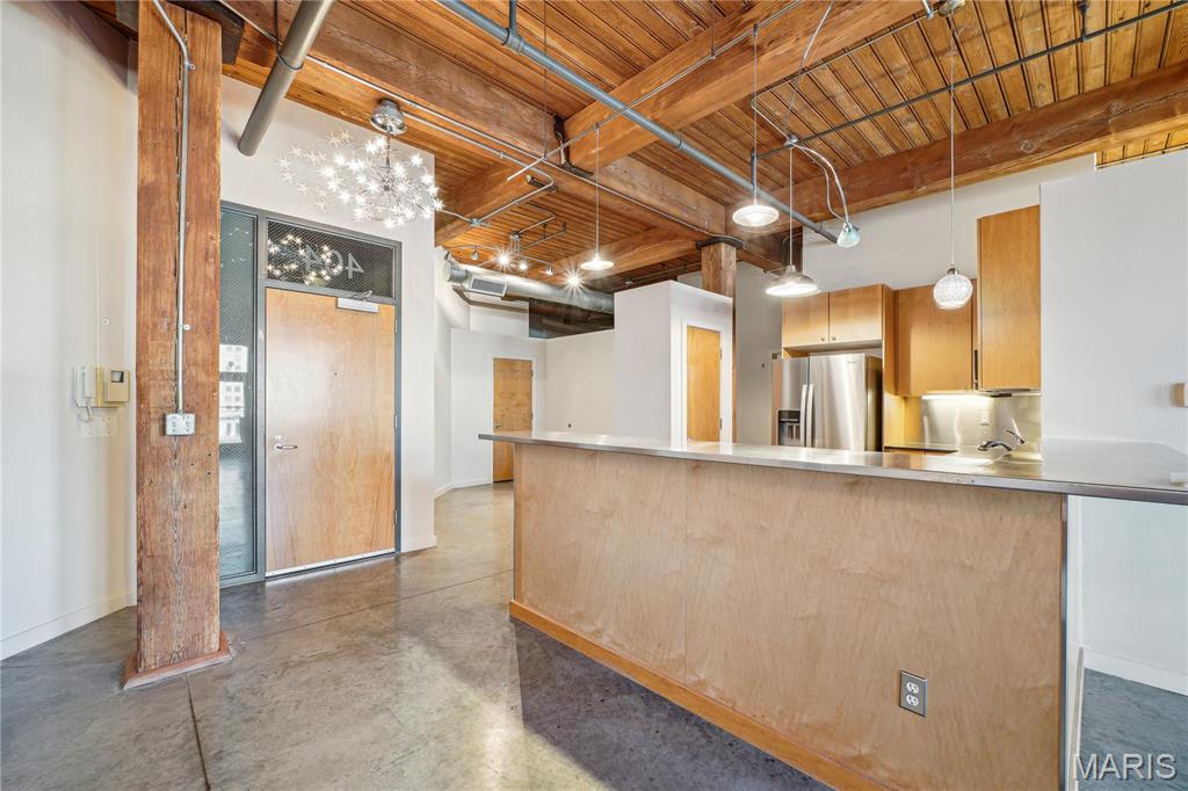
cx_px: 594
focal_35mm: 12
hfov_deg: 112.6
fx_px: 396
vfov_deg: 90.0
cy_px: 396
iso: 400
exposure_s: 1/5
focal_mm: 12
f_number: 8
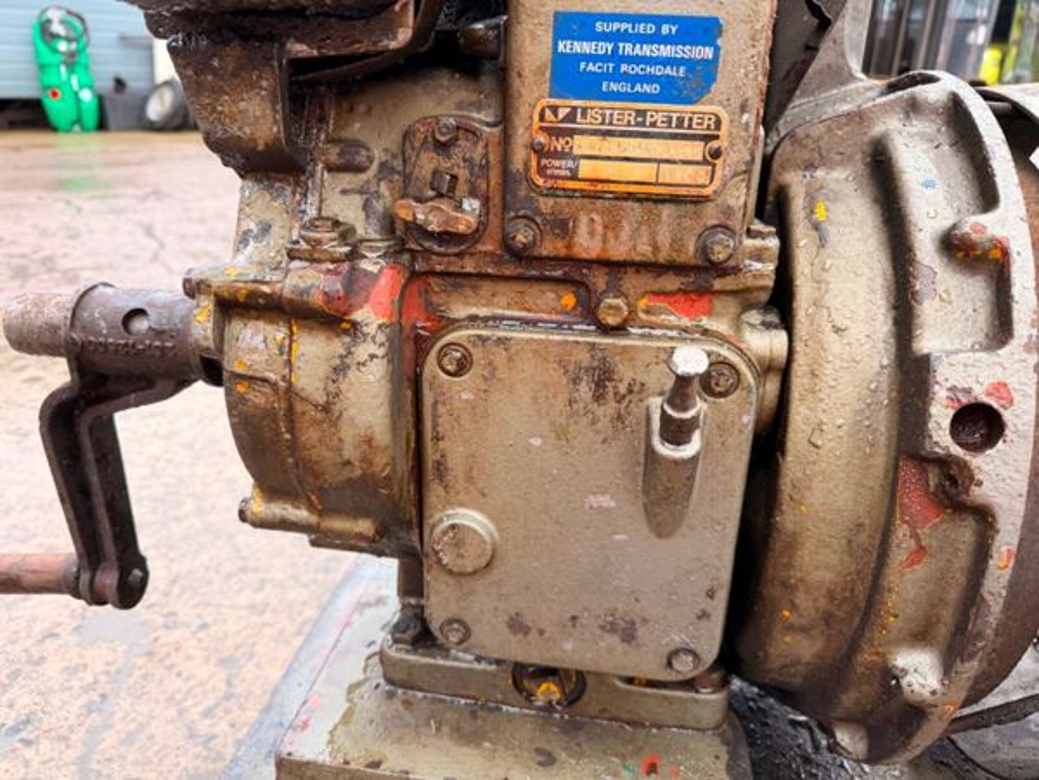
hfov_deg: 71.6
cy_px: 390
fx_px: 720
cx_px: 520
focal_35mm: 24
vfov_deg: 56.8
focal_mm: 6.76
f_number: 1.78
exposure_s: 1/257
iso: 64
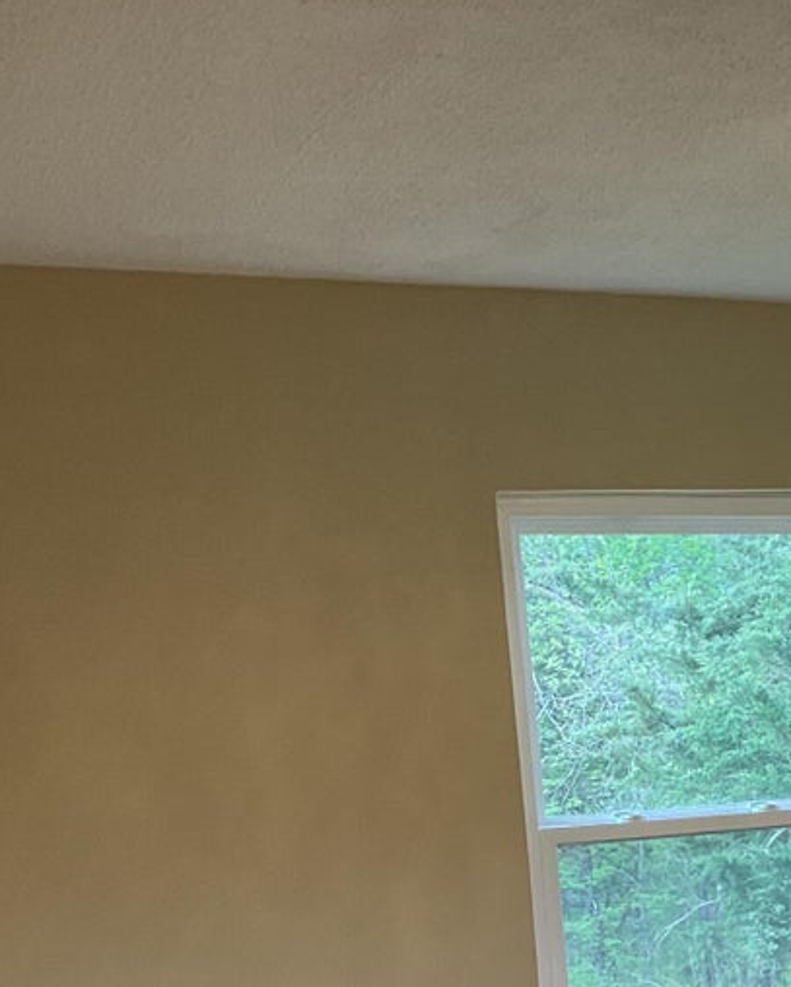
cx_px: 1014
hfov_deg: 18.8
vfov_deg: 24.0
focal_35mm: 76
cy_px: 971
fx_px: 2222
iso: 50
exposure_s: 1/60
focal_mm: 3
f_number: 1.8
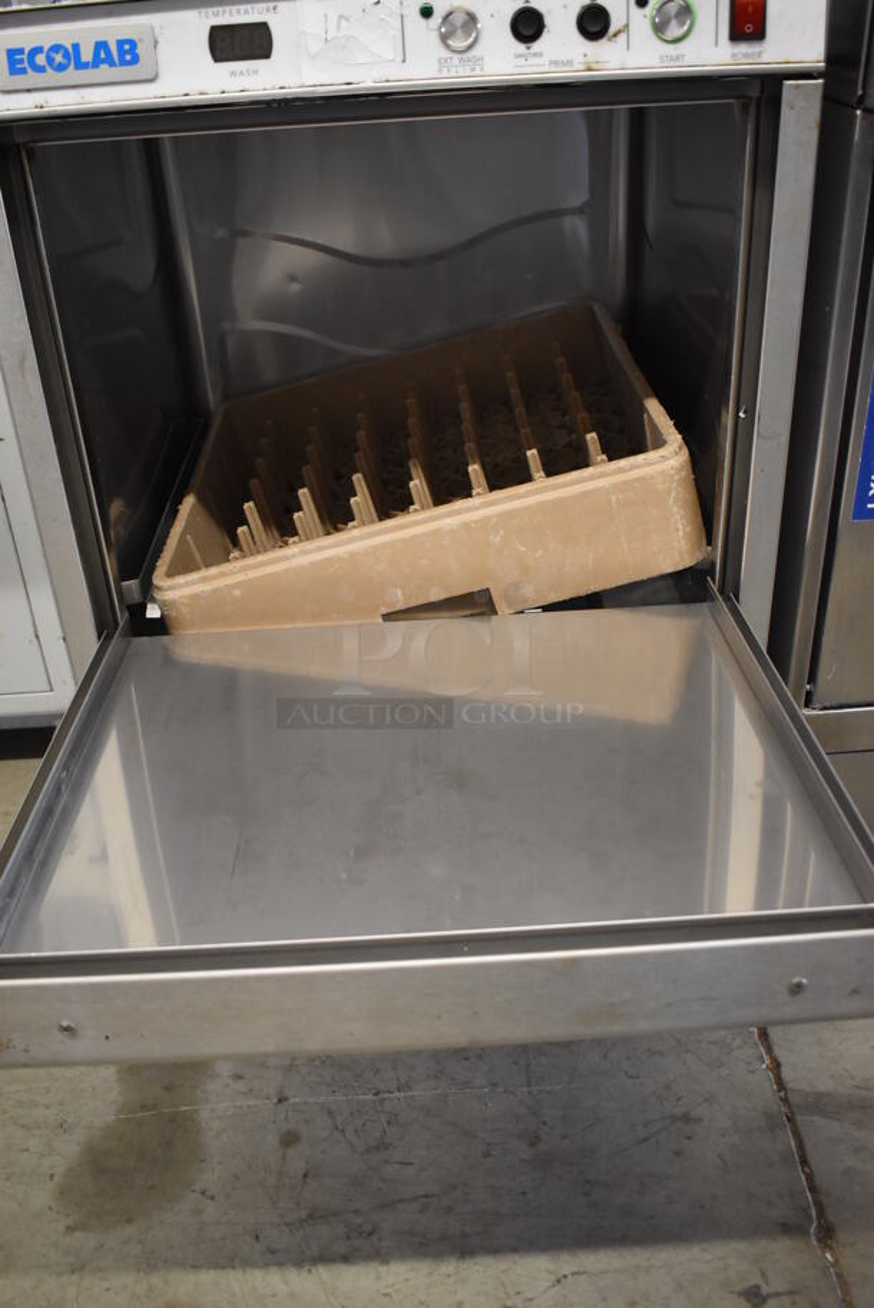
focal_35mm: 32
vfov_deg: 59.5
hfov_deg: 41.8
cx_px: 437
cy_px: 654
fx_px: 1145
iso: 2800
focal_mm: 21
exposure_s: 1/125
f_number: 3.8
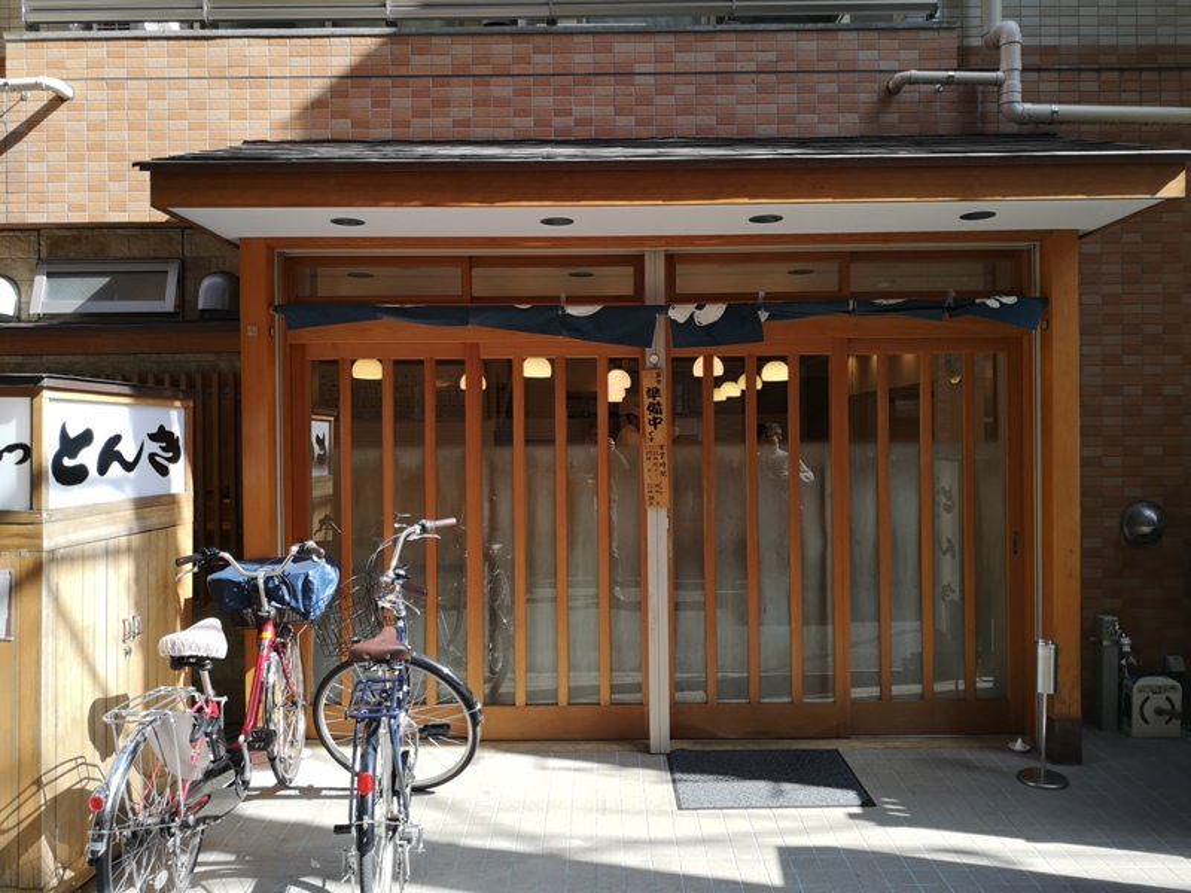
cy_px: 446
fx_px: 929
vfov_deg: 51.4
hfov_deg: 65.3
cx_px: 596
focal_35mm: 27
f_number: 1.8
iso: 100
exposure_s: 1/900
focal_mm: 3.95
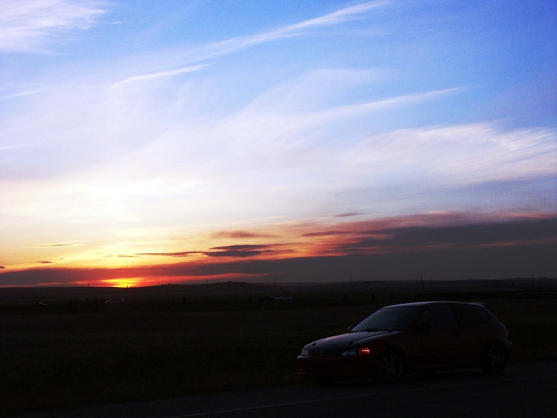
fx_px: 1159
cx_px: 278
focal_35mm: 72
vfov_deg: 20.4
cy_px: 209
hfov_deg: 27.0
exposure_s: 1/250
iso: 100
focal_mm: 17.91
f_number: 5.6
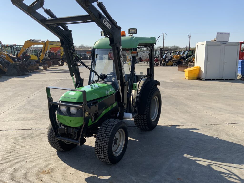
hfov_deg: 61.7
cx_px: 122
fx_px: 204
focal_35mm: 29
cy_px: 92
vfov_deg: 48.2
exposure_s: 1/1786
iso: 16
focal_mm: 3
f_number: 1.8
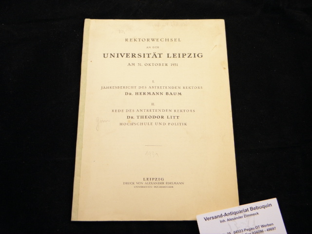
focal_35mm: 44
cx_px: 156
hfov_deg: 42.9
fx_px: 397
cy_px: 117
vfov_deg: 32.9
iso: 200
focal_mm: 7.9
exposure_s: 1/40
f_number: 3.9
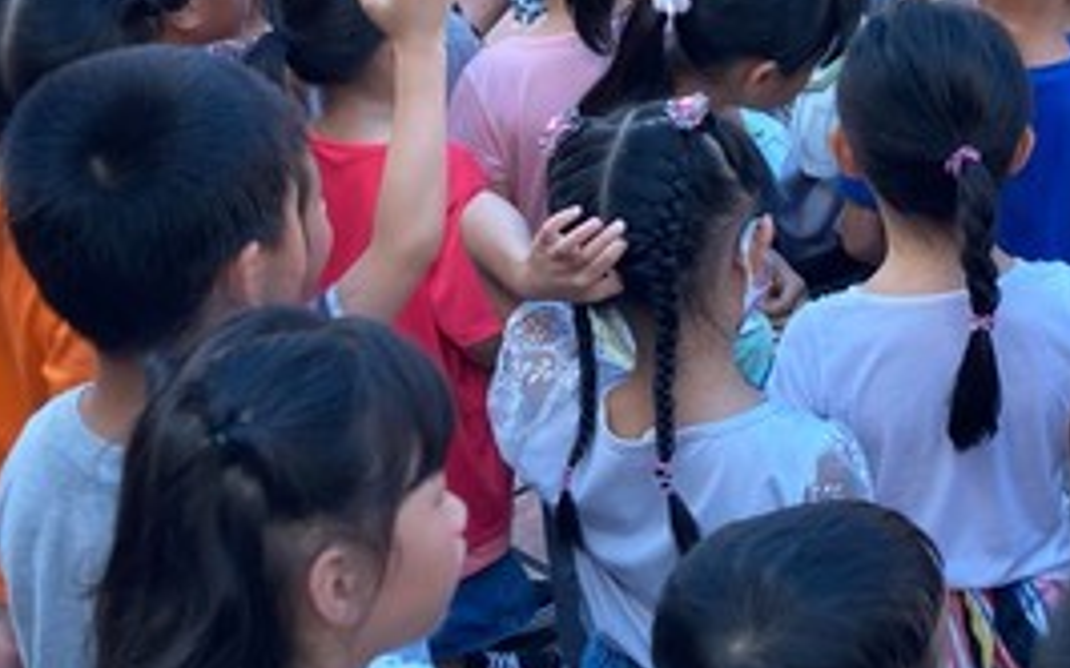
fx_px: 1953
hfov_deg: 29.4
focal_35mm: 67
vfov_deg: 18.6
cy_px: -89
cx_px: 965
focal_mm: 3.99
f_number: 1.8
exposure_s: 1/120
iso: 25
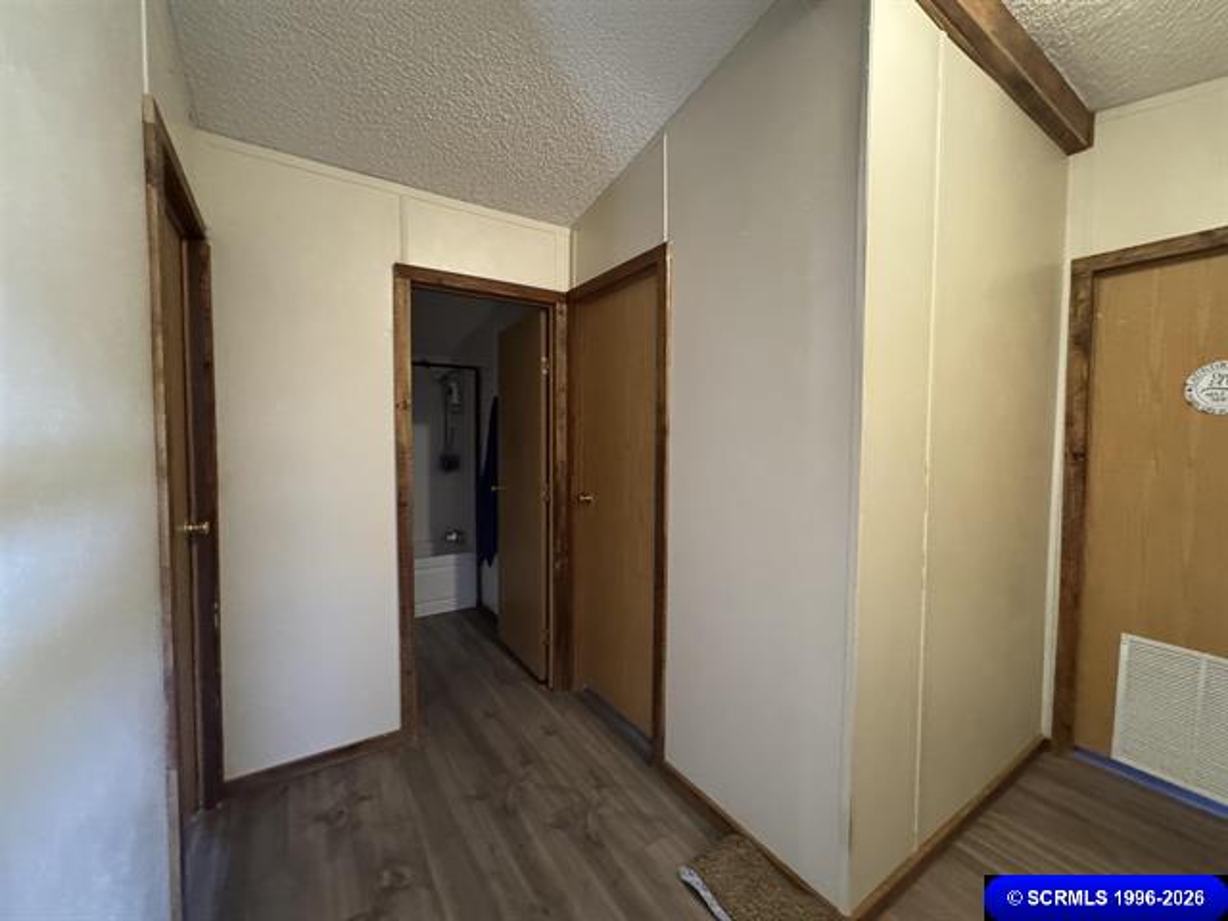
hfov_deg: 102.1
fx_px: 497
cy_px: 460
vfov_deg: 85.7
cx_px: 614
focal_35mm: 14
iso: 1250
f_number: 2.2
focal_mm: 2.22
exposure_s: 1/60
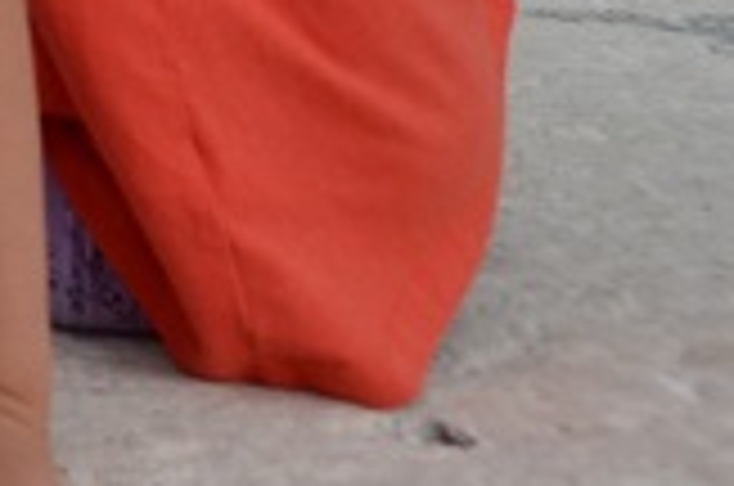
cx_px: -1250
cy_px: -641
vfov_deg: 10.7
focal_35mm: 110
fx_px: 2238
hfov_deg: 12.4
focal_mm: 12
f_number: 5
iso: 125
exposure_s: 1/800
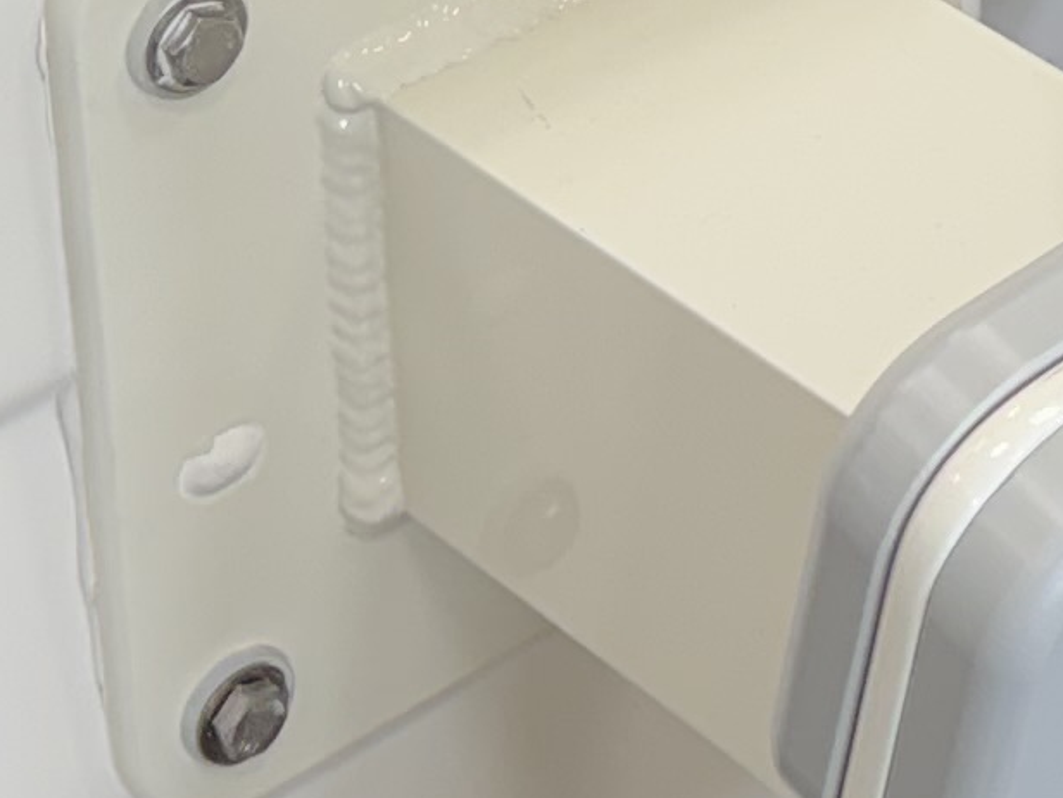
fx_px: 4821
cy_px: -933
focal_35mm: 157
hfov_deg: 12.4
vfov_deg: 8.8
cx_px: 1153
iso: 50
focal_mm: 6.76
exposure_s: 1/128
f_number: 1.78
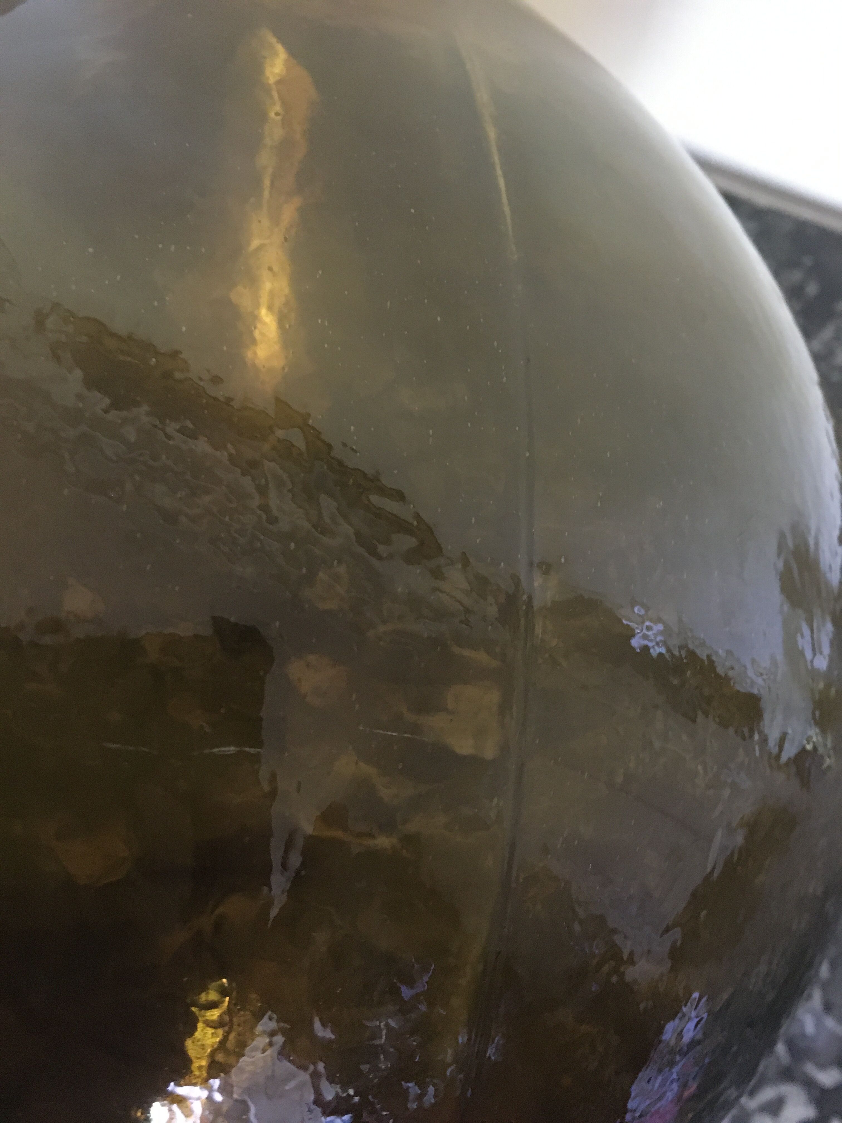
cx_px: 421
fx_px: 941
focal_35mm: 29
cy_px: 562
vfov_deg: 61.7
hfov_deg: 48.2
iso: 500
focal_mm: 4.15
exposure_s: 1/17
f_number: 2.2
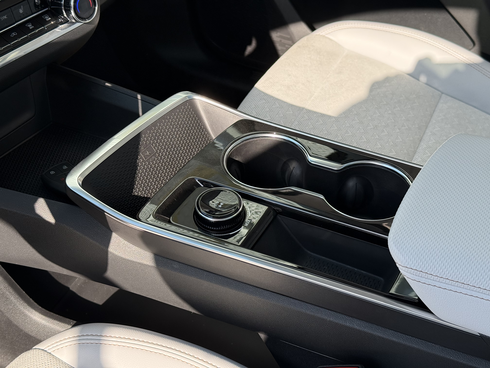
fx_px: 679
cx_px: 245
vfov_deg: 30.3
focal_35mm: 48
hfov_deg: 39.7
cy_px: 184
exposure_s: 1/810
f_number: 1.78
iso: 100
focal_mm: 6.76
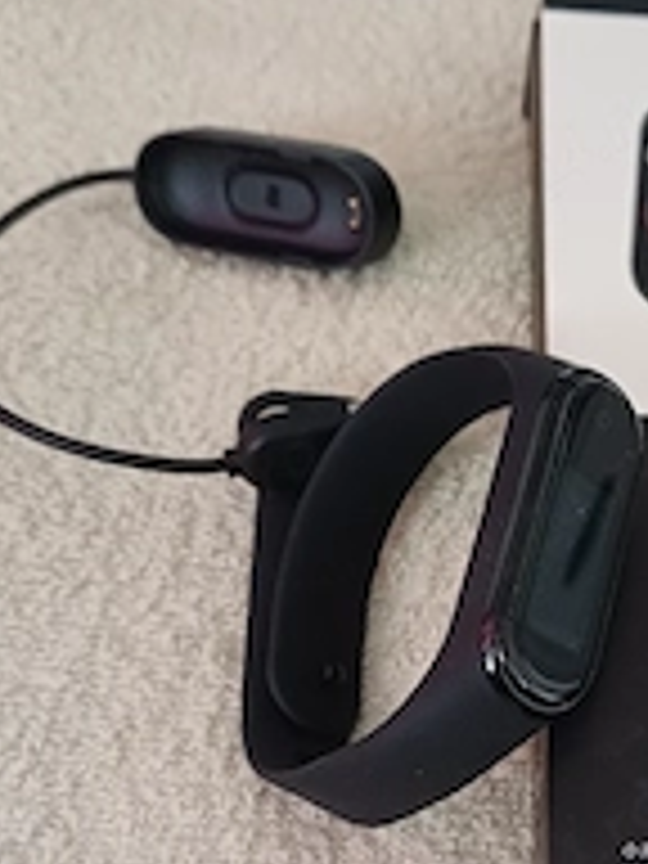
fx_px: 1298
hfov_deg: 26.8
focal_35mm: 52
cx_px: 612
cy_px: 598
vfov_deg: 36.3
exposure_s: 1/25
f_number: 1.8
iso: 500
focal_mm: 4.65
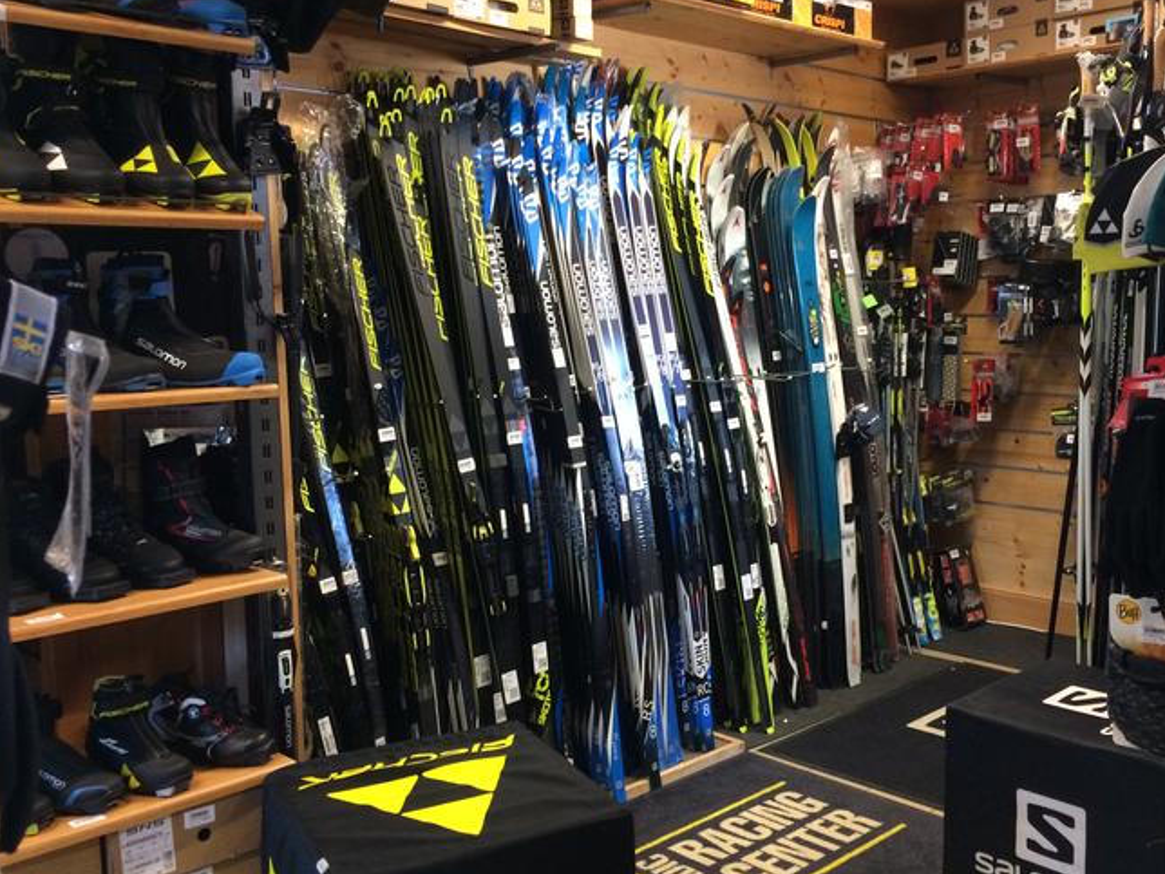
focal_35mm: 36
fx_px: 1212
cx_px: 678
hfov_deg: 51.1
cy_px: 436
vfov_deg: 39.7
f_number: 2.2
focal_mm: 4.15
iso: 320
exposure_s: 1/33
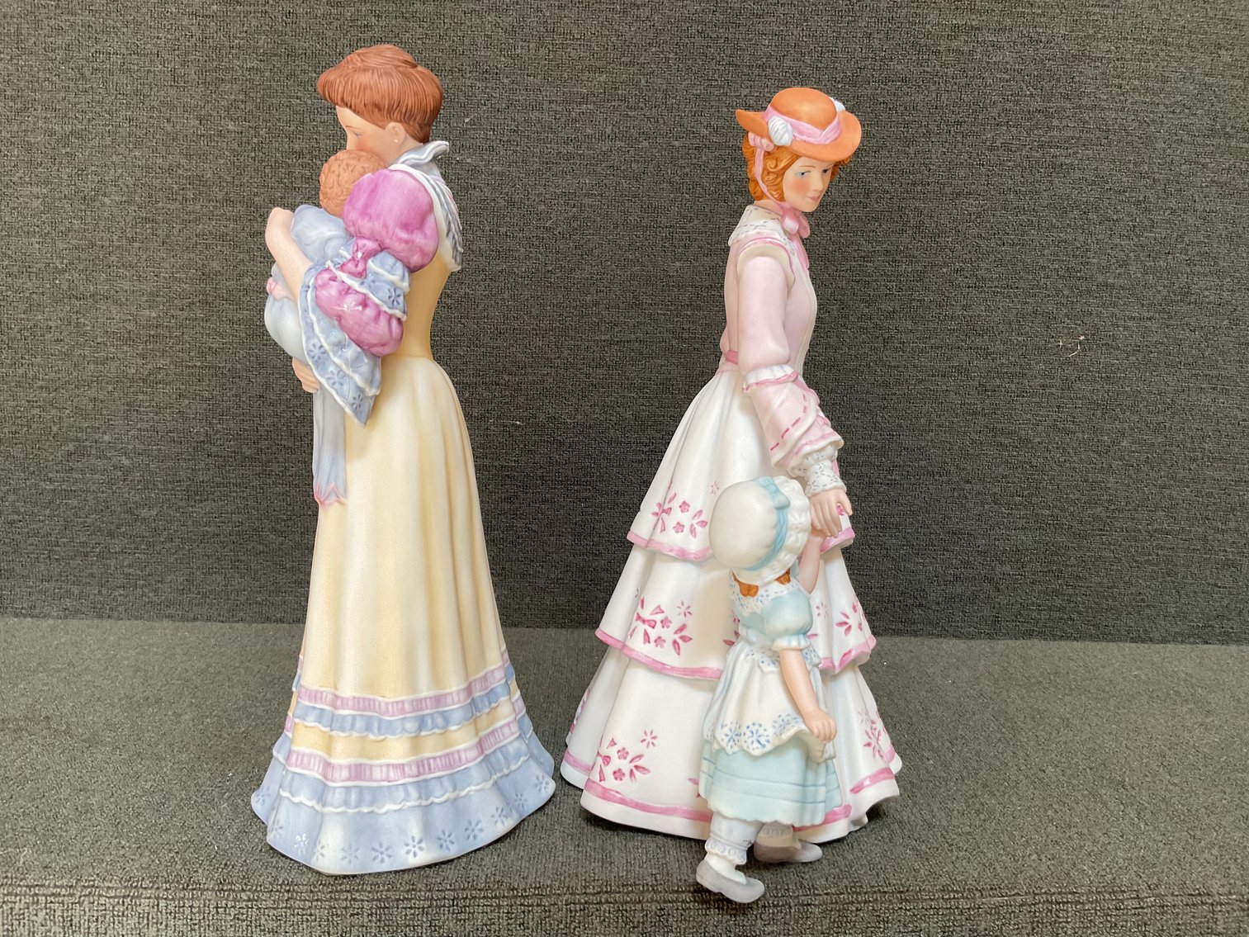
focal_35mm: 29
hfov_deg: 61.7
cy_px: 468
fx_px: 1046
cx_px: 624
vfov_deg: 48.2
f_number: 1.8
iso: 80
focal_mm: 3
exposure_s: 1/60
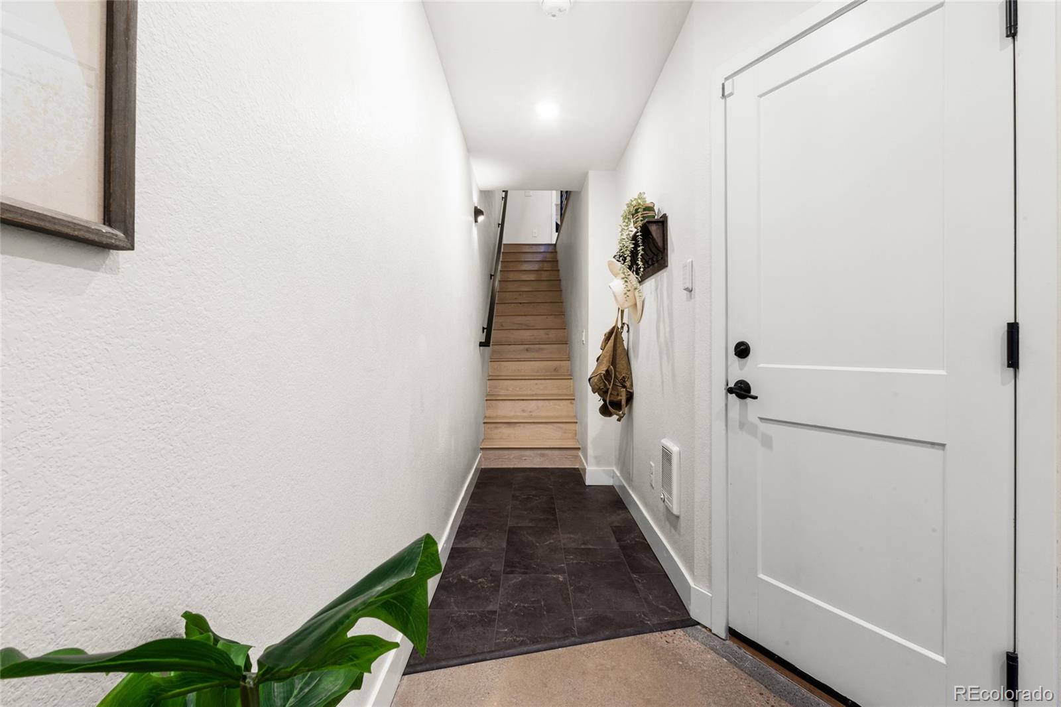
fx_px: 486
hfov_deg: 95.0
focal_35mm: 16
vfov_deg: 72.0
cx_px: 530
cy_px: 354
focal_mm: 16.5
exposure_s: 6
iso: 160
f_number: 20
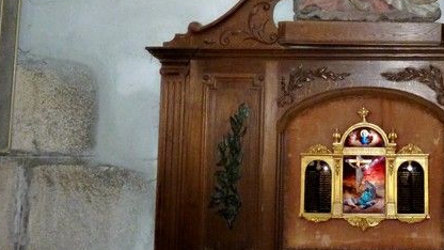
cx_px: 381
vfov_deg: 18.0
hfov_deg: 31.2
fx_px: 765
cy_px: -15
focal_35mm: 65
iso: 250
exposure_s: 1/30
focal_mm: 5.4
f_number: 3
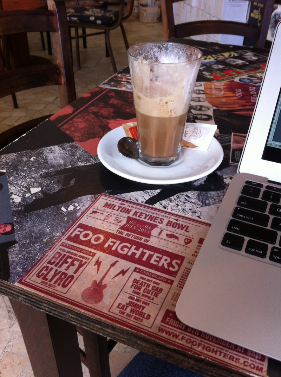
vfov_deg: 52.7
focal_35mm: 35
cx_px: 140
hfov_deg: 40.6
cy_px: 188
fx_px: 380
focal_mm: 3.85
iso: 100
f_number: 2.8
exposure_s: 1/40
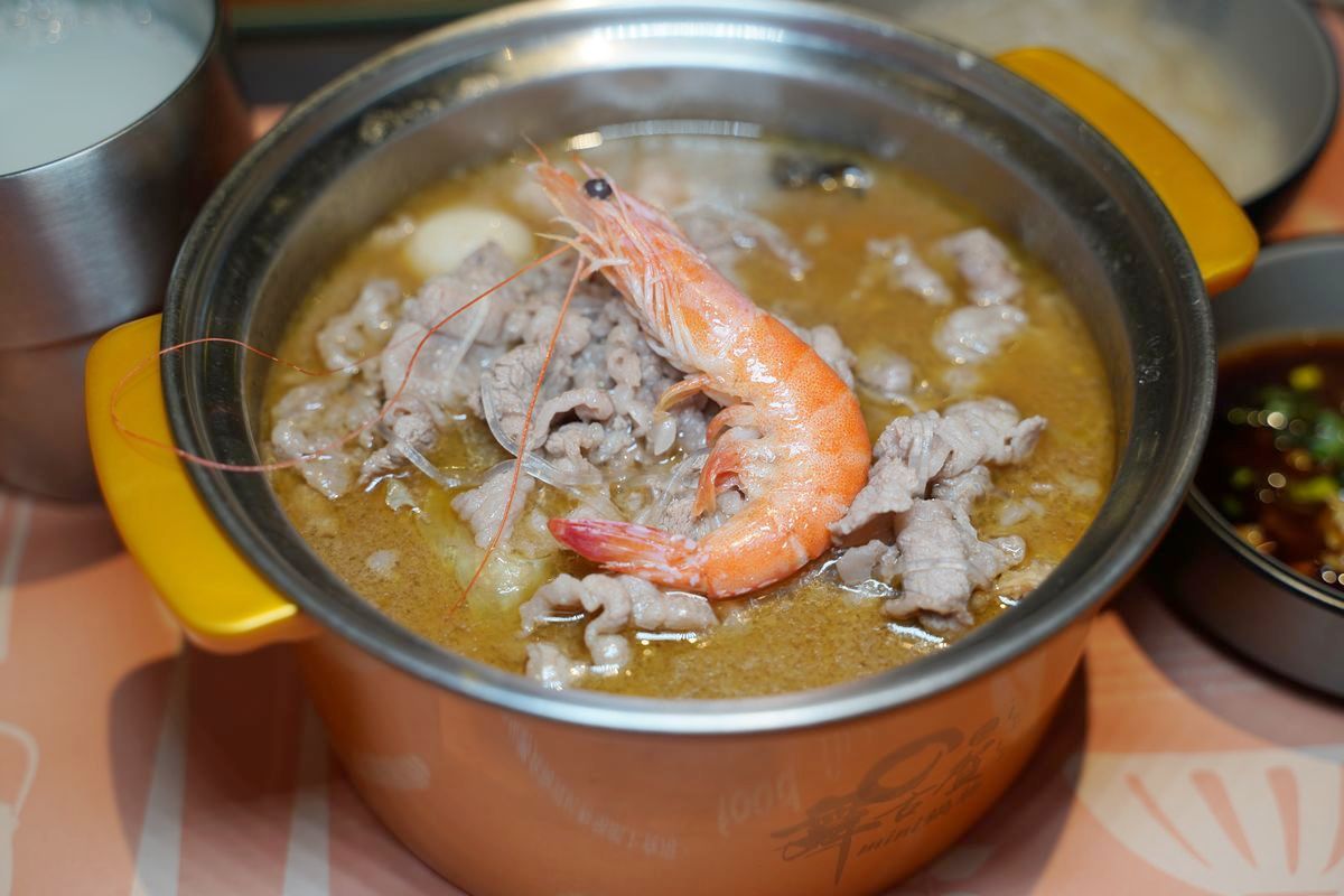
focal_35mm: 46
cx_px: 672
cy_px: 448
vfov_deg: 29.2
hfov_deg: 42.7
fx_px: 1717
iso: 125
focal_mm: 46
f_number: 4
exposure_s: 1/60
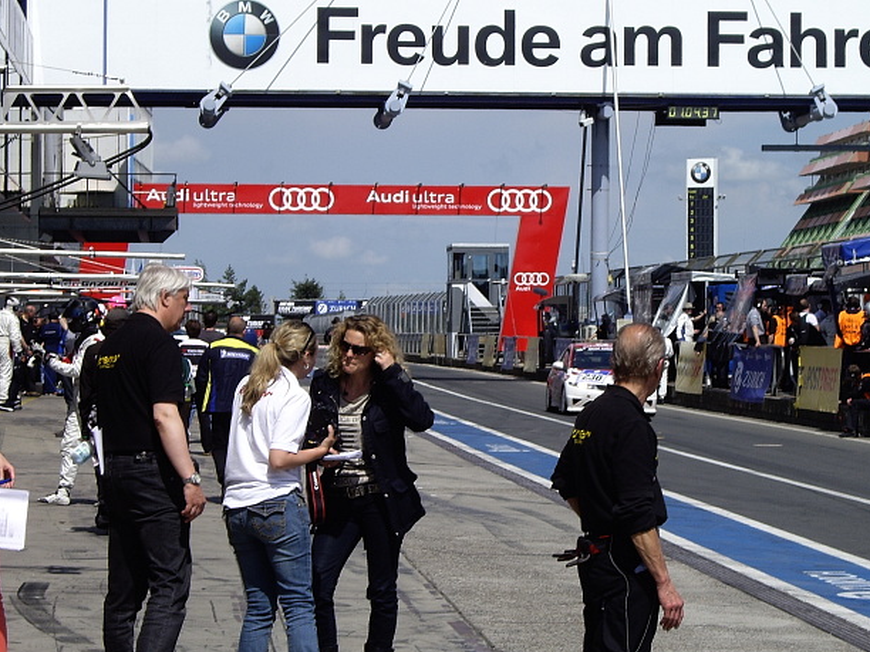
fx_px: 3745
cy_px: 392
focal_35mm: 149
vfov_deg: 10.0
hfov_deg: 13.2
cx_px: 544
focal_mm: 23.7
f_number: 10.8
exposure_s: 1/125
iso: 50
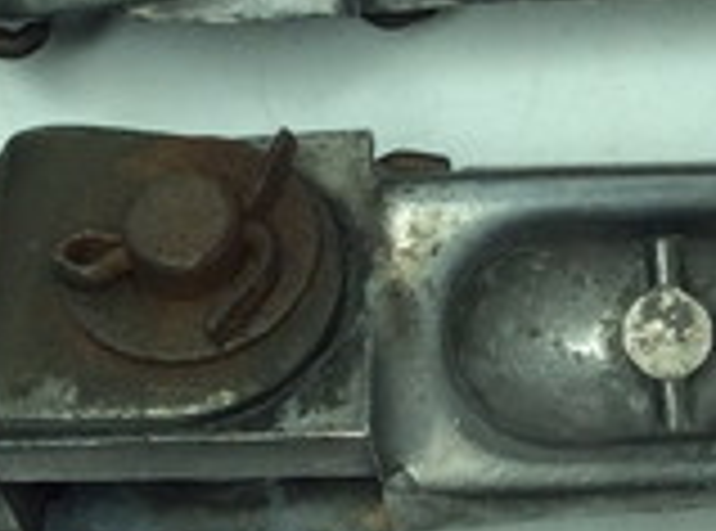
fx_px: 2493
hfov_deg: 16.3
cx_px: 428
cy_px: 90
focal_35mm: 121
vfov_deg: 12.1
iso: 32
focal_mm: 3.3
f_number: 2.4
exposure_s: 1/427
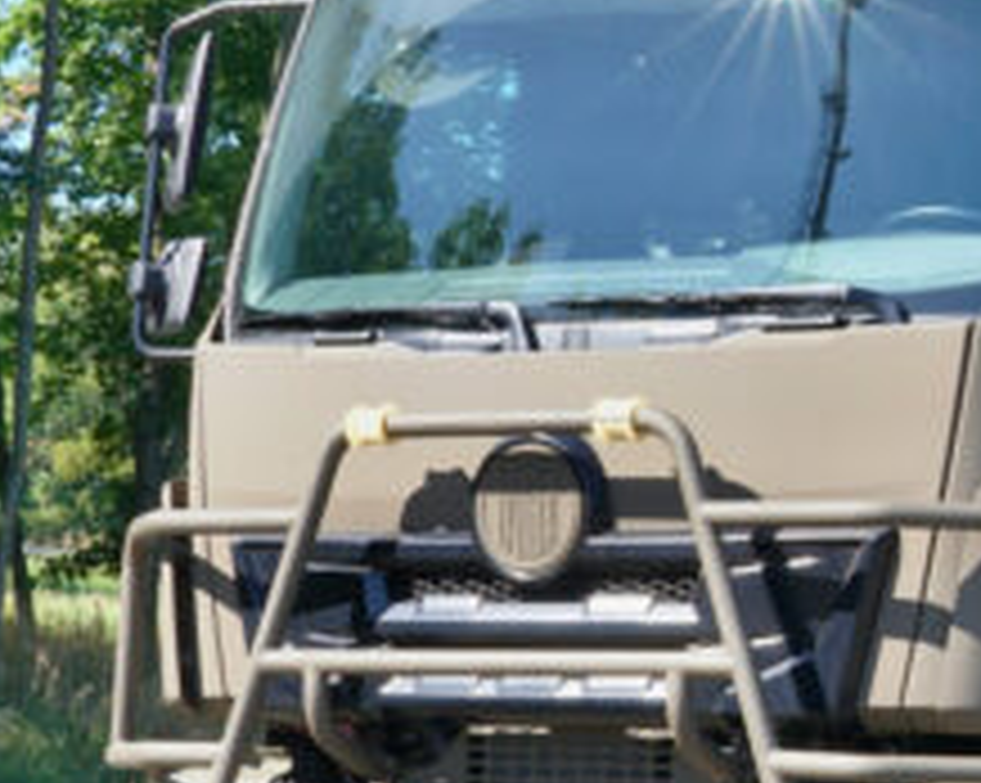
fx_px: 4322
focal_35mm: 149
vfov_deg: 10.3
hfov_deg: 12.6
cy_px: 482
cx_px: 1179
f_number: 16
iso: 320
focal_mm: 30
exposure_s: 1/60
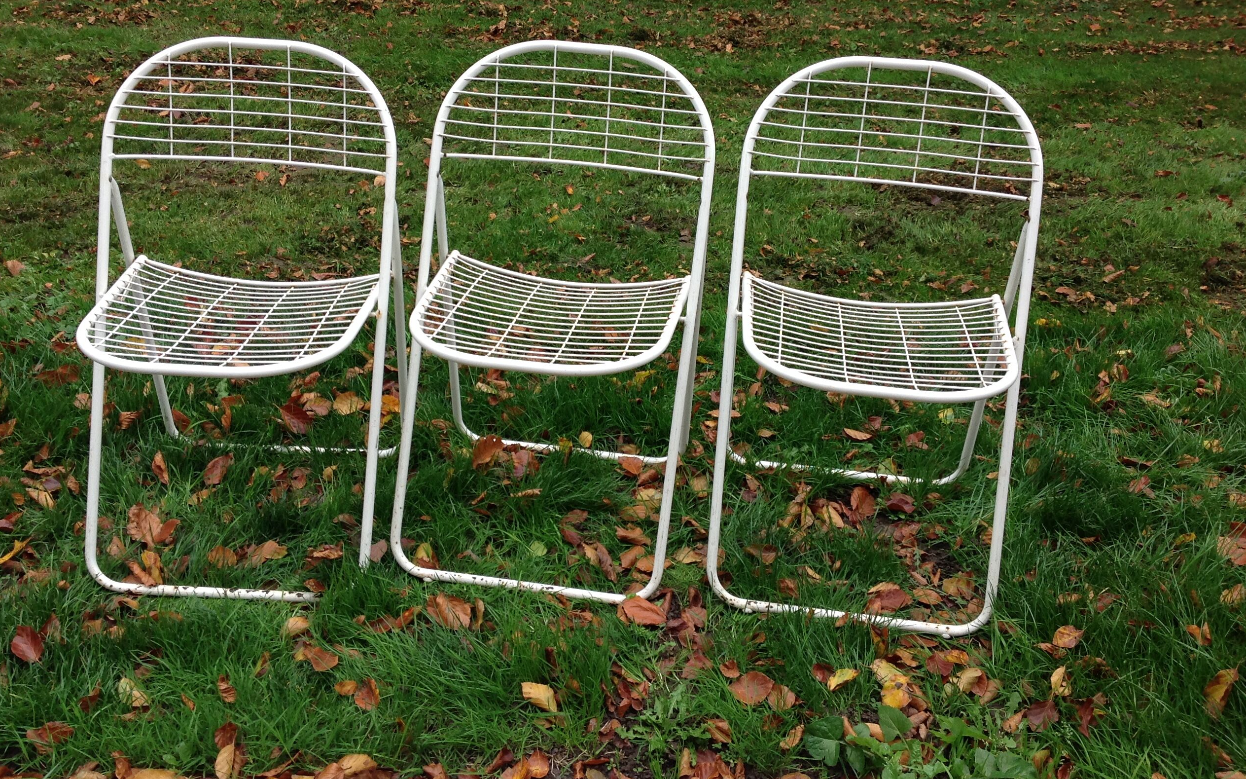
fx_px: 1290
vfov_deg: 33.5
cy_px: 311
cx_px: 621
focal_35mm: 38
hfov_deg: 51.5
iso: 50
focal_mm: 4.28
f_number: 2.4
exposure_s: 1/120
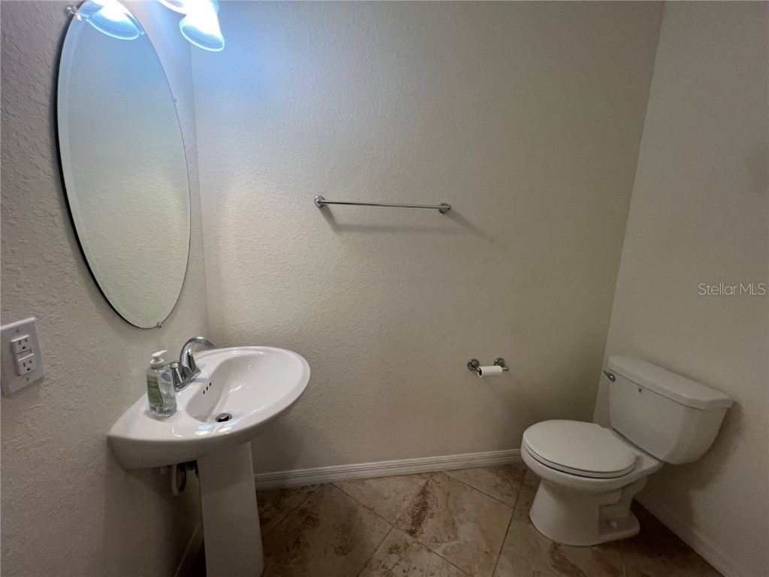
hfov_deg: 106.2
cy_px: 288
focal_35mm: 13
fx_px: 289
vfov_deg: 89.9
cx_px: 384
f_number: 1.8
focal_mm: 1.57
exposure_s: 1/120
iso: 80
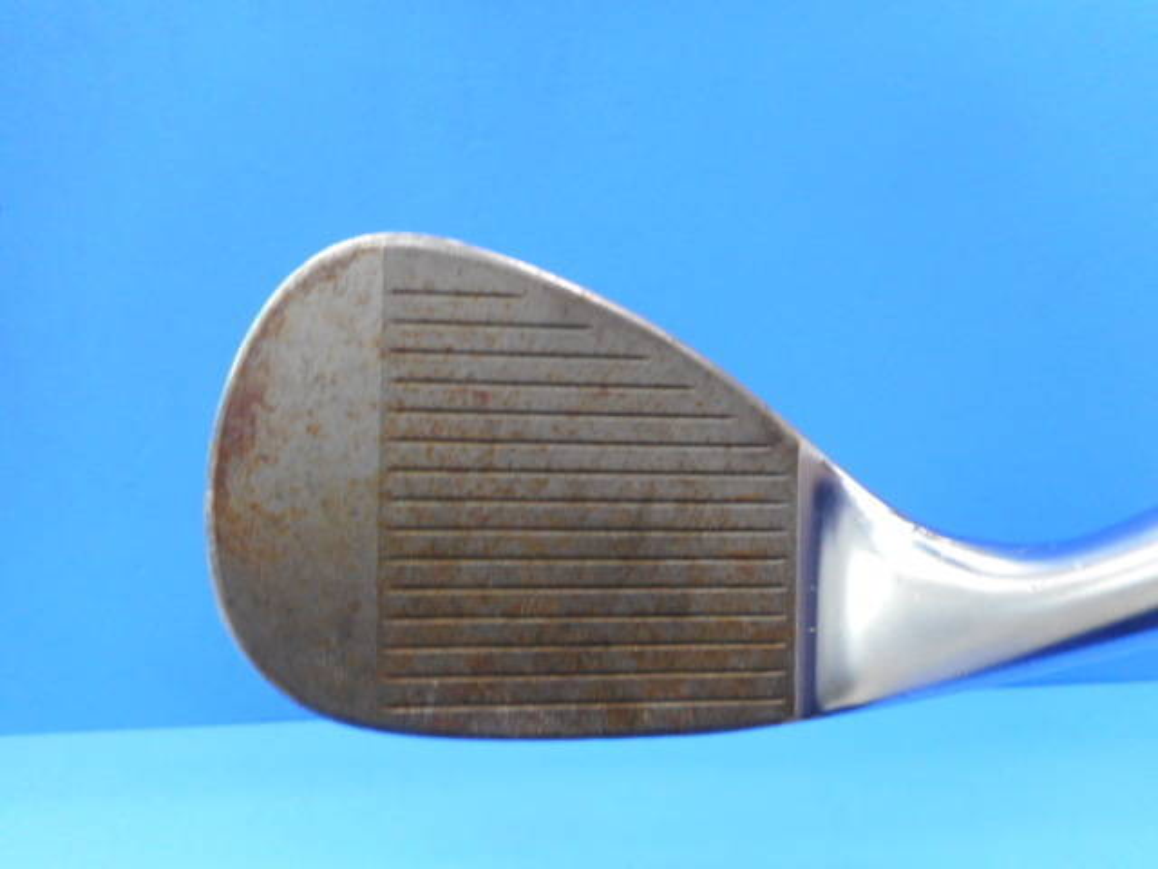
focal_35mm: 25
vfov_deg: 54.9
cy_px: 434
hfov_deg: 69.4
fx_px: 836
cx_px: 579
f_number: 3.7
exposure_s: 1/30
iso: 220
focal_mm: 4.5
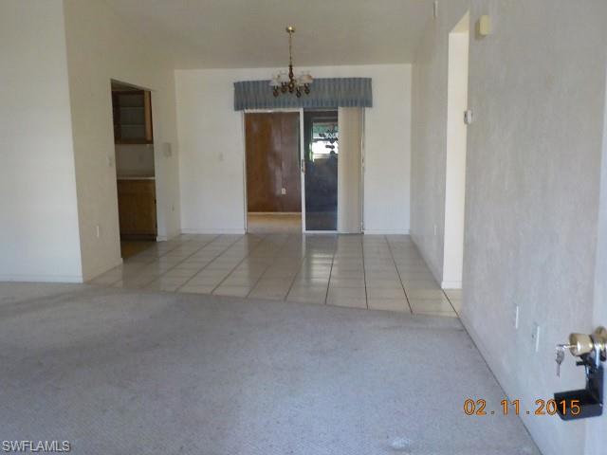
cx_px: 304
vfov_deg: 46.8
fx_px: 526
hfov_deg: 60.0
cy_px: 228
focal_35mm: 30
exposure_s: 1/30
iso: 320
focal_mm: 4.1
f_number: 3.3
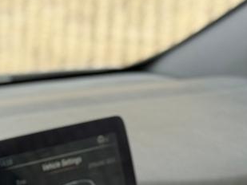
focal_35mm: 199
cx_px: -90
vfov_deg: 7.3
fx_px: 1421
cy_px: 326
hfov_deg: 9.7
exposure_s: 1/236
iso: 64
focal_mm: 6.76
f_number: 1.78
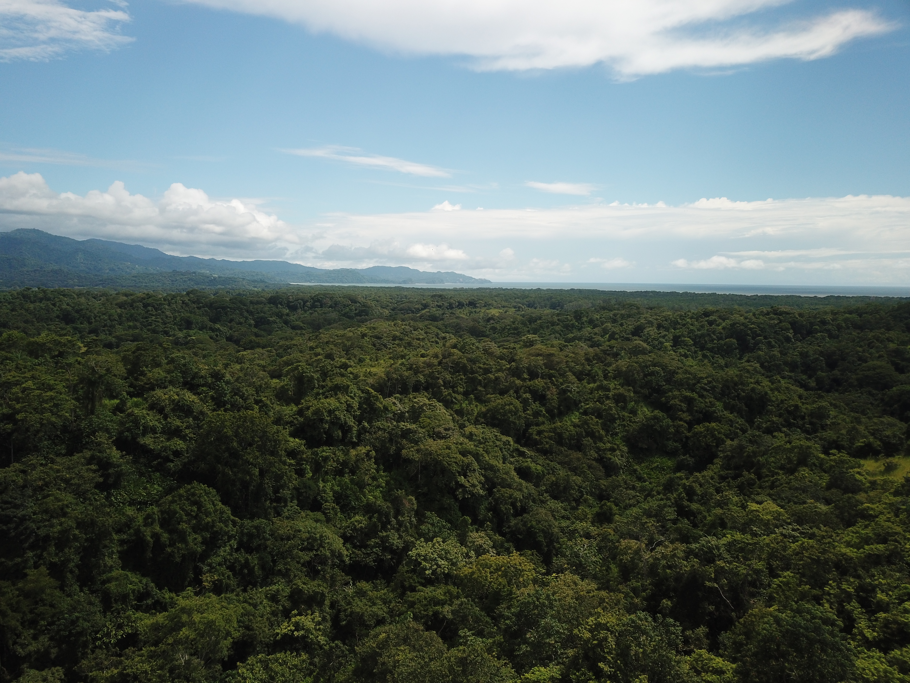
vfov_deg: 53.1
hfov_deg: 67.3
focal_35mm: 26
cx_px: 455
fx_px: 683
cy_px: 342
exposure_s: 1/80
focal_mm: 4.73
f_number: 2.2
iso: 100
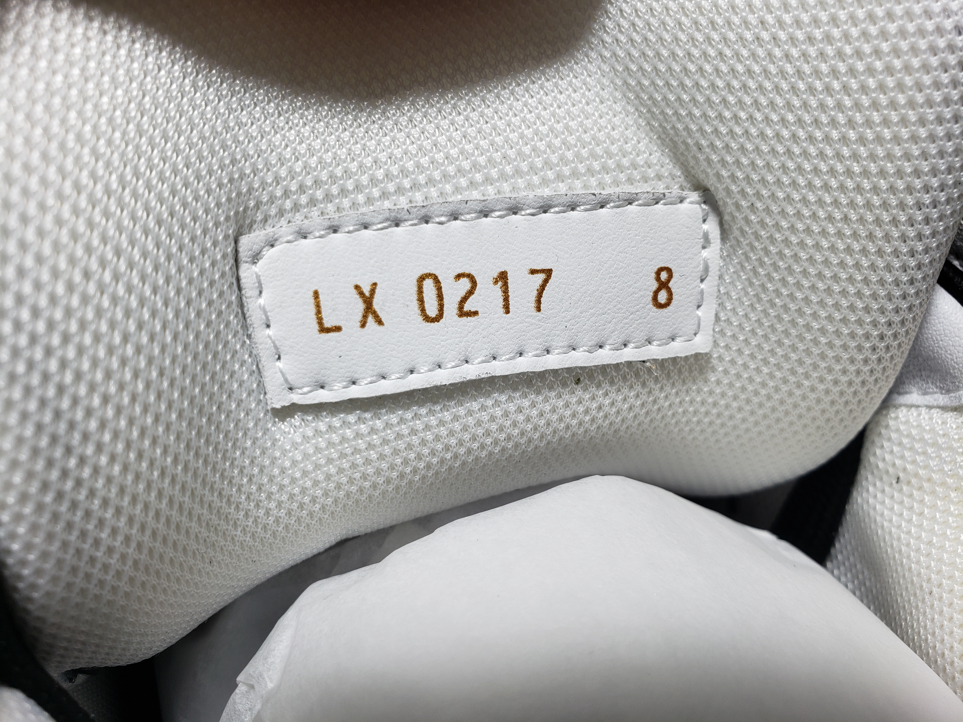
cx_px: 482
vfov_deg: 53.1
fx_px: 723
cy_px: 361
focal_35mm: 26
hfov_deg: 67.3
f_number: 2.4
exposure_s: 1/165
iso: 50
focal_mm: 4.3
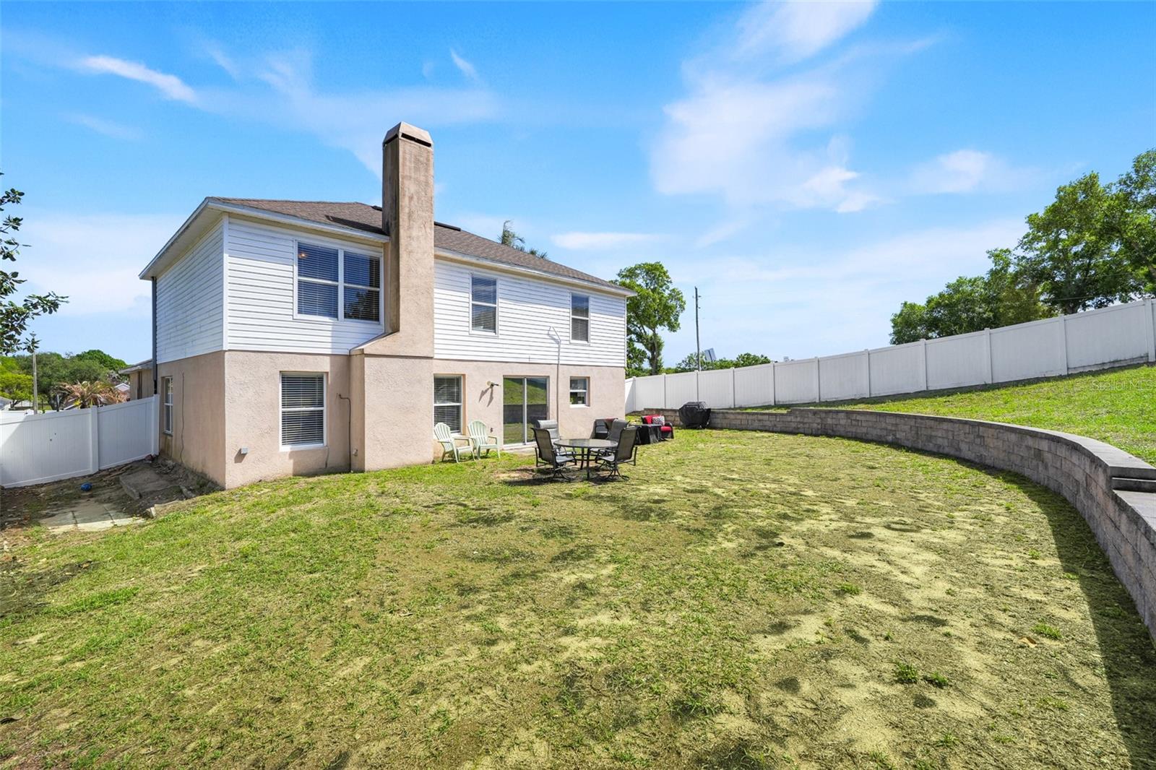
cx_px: 578
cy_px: 385
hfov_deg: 95.0
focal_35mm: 16
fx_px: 530
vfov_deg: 72.0
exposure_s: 1/40
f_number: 9
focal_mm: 16.5
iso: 250
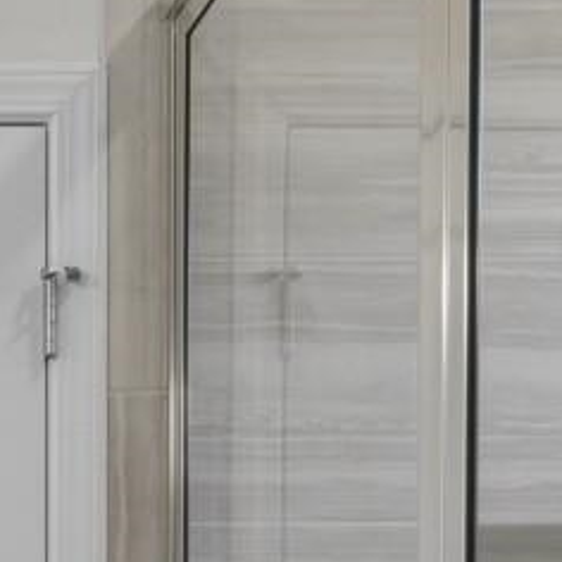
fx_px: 2039
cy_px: 848
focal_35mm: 111
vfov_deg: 14.6
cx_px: -436
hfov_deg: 14.0
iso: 100
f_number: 4.8
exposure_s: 1/3
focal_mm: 13
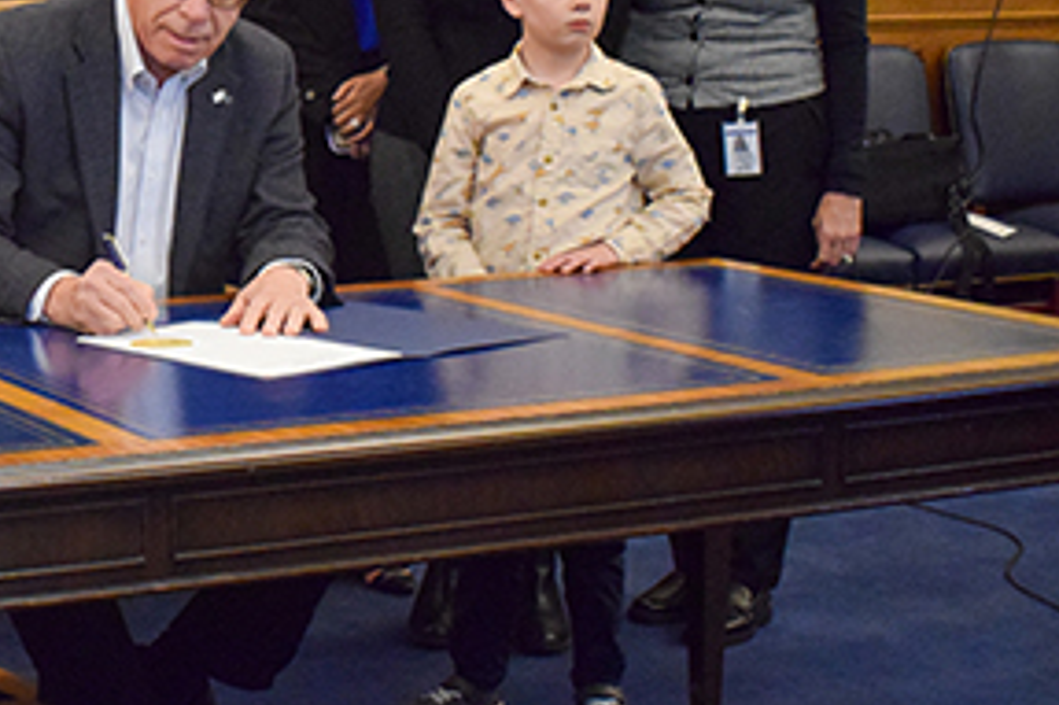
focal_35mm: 91
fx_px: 2677
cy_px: 103
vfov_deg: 14.9
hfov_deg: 21.6
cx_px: 7
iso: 4500
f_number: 4.2
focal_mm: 29
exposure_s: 1/60
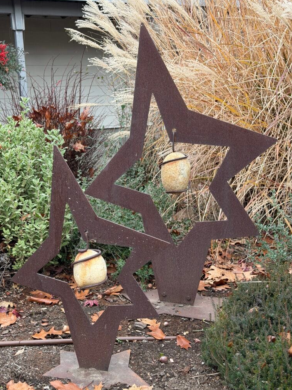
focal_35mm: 49
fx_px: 551
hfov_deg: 29.7
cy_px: 195
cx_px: 148
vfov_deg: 38.9
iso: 125
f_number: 1.78
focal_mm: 6.76
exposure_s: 1/60
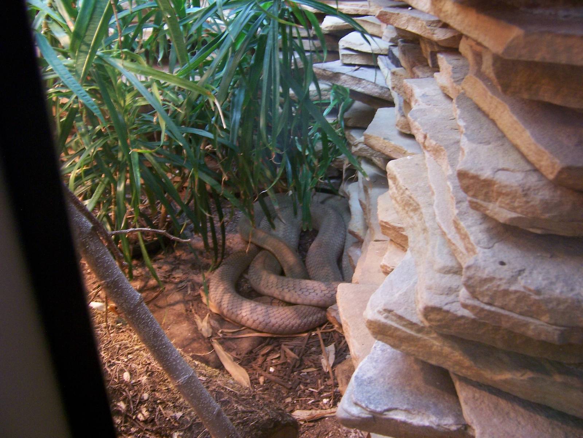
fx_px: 556
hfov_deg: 55.4
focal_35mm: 33
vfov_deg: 42.9
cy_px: 219
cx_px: 292
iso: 140
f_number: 3.4
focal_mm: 5.5
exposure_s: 1/8
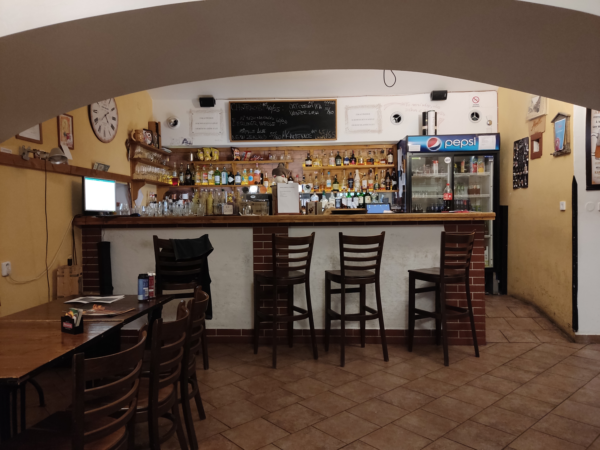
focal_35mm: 25
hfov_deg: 69.4
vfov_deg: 54.9
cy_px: 225
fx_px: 433
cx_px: 300
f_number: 1.79
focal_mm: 4.71
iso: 660
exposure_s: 1/24
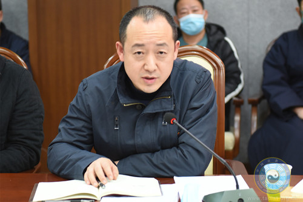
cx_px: 152
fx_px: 522
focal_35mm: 62
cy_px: 101
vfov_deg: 21.9
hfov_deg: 32.4
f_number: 2.8
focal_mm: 62
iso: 1600
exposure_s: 1/60
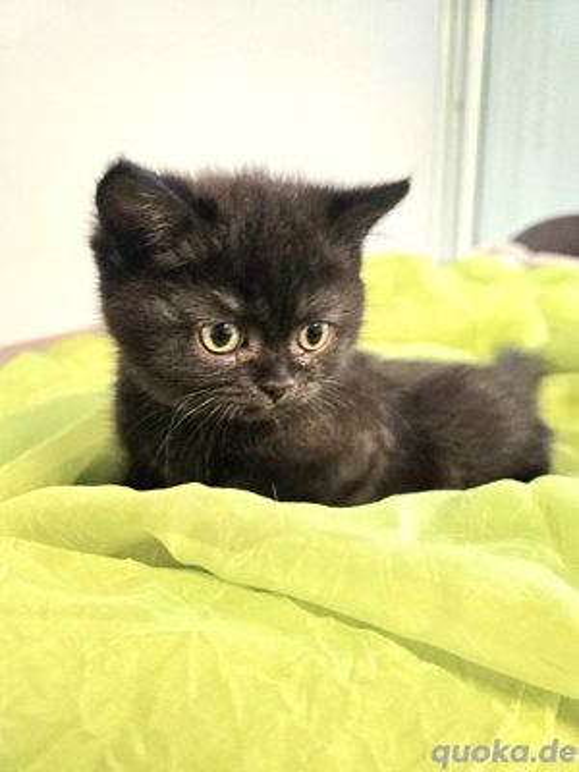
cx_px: 290
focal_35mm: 23
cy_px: 386
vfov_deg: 73.9
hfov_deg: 58.9
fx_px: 513
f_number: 1.7
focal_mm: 6.3
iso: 800
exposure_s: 1/101
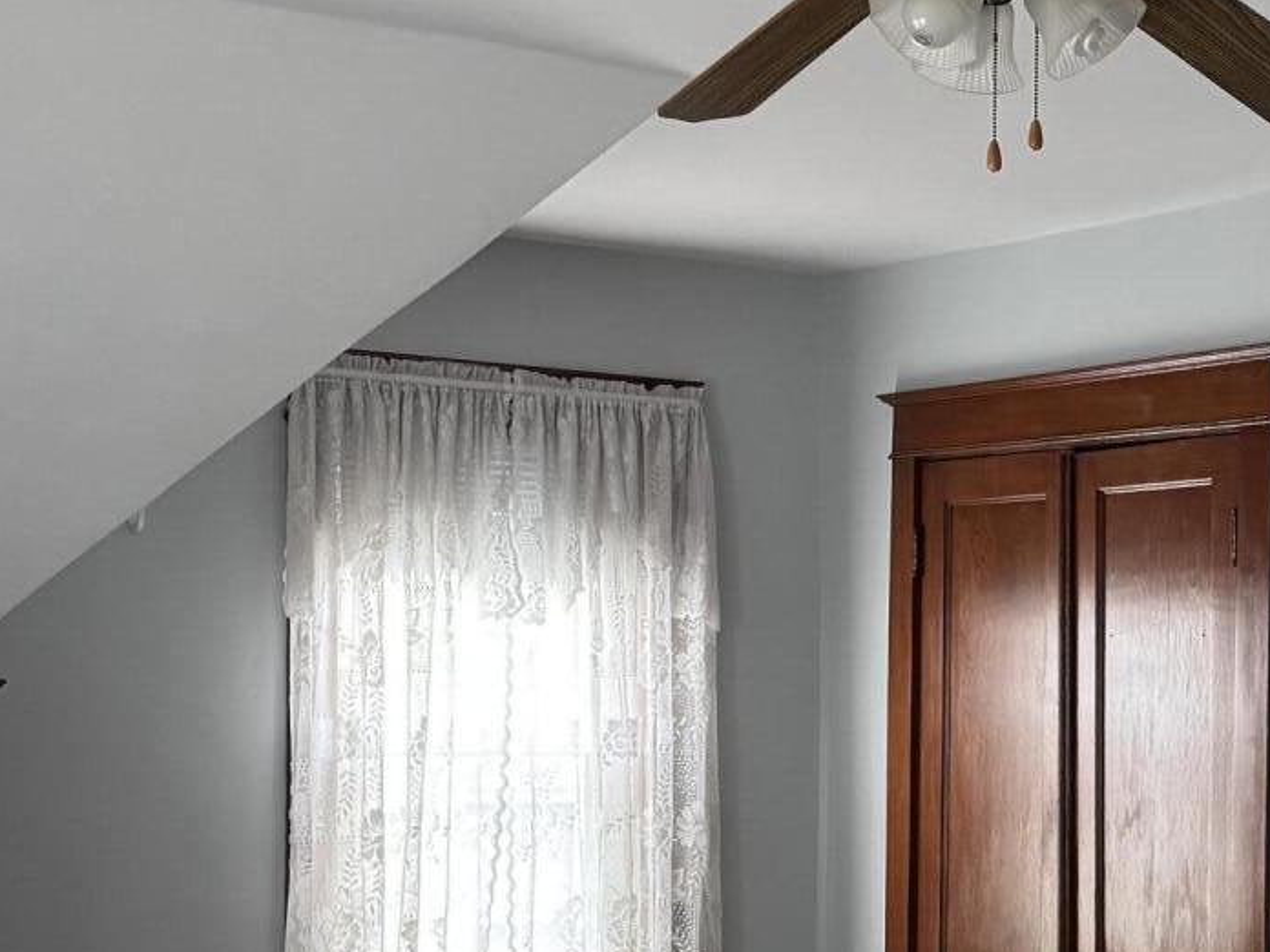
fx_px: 2531
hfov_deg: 27.5
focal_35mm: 69
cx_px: 1060
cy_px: 739
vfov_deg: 21.1
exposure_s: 1/60
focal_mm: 6.76
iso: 640
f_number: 1.78
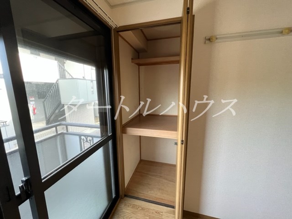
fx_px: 110
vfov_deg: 89.9
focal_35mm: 13
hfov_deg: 106.2
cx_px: 146
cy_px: 110
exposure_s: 1/117
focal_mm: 1.57
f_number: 1.8
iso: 250
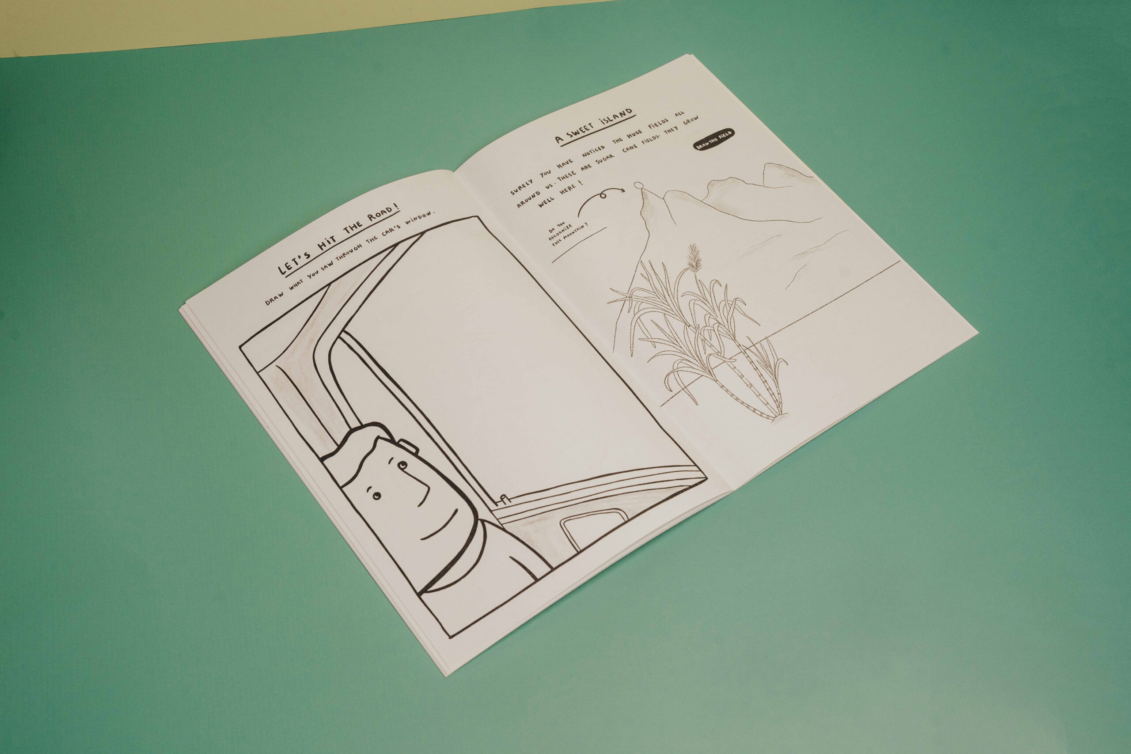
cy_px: 377
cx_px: 566
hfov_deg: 39.6
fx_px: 1571
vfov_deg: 27.0
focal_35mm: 50
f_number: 10
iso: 1250
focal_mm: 50
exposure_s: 1/160
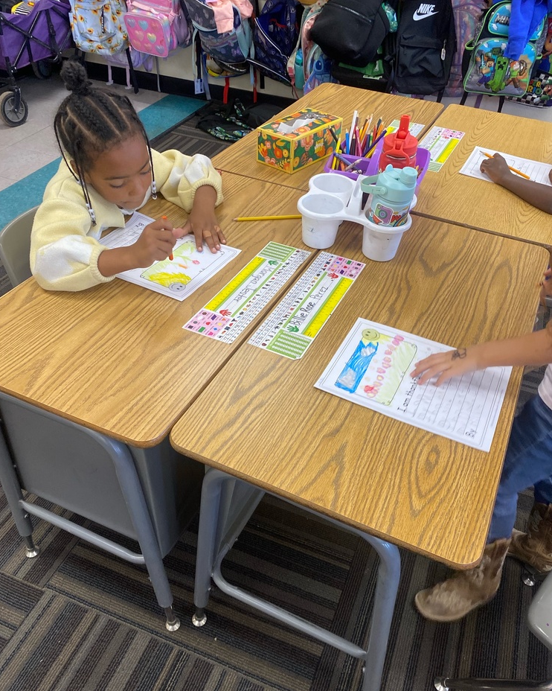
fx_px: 572
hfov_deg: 51.5
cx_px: 282
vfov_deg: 62.2
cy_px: 366
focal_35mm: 28
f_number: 1.8
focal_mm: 4.25
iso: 160
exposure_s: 1/60
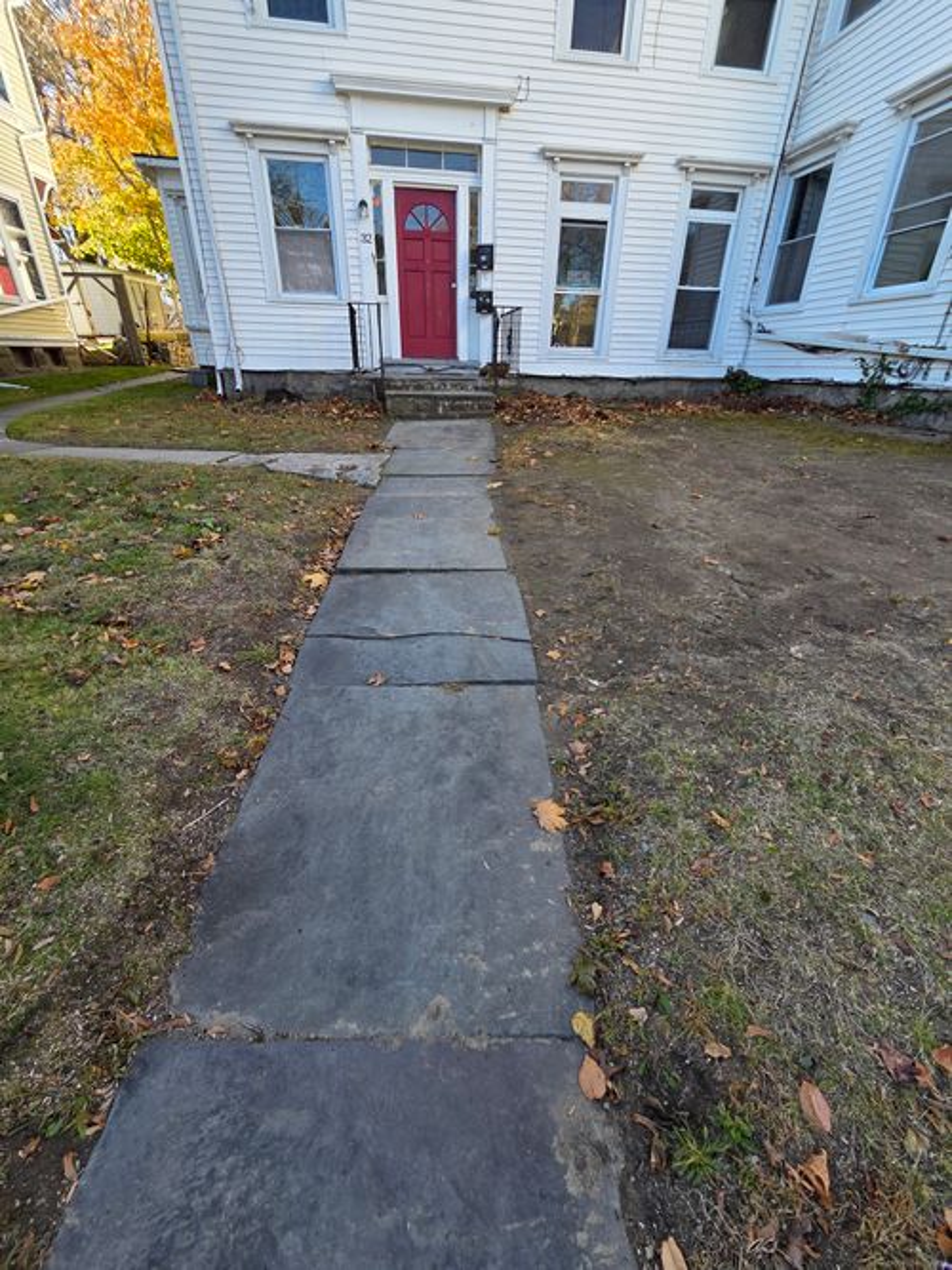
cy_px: 635
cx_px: 476
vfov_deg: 106.2
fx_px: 477
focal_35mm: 13
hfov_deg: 89.9
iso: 50
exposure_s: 1/236
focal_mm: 2.2
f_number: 2.2
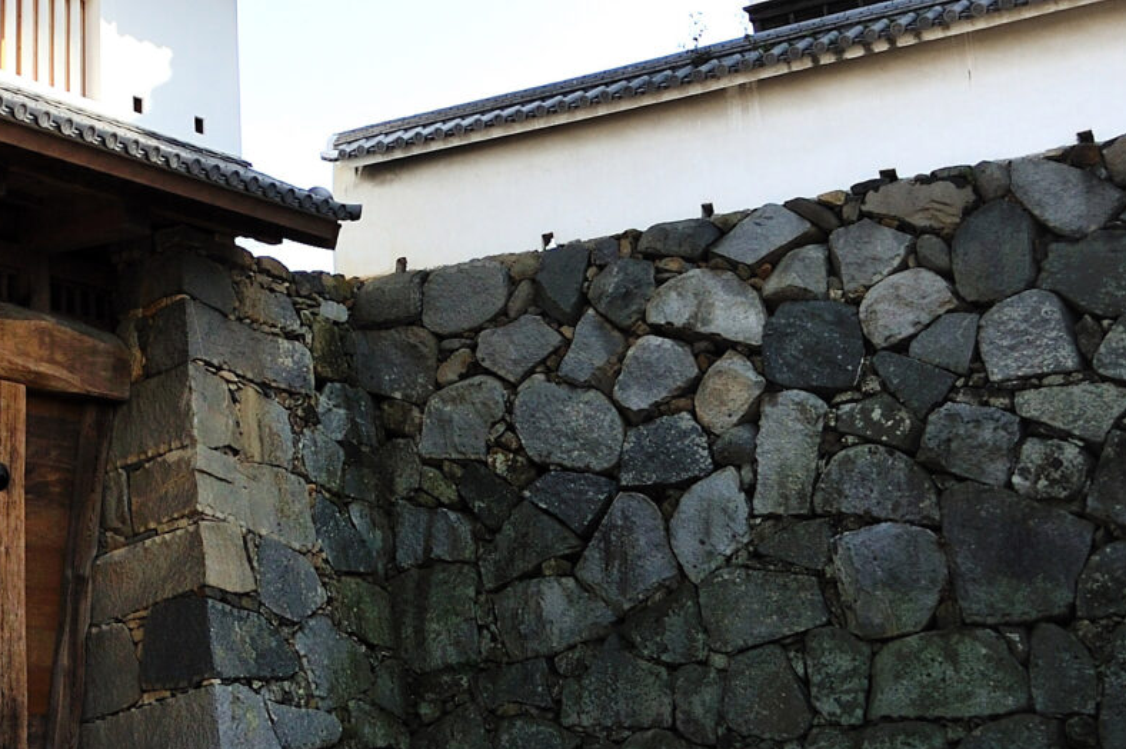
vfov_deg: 20.3
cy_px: 16
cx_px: -20
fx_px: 2031
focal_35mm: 65
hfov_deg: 28.9
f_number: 5.6
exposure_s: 1/1600
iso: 400
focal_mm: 20
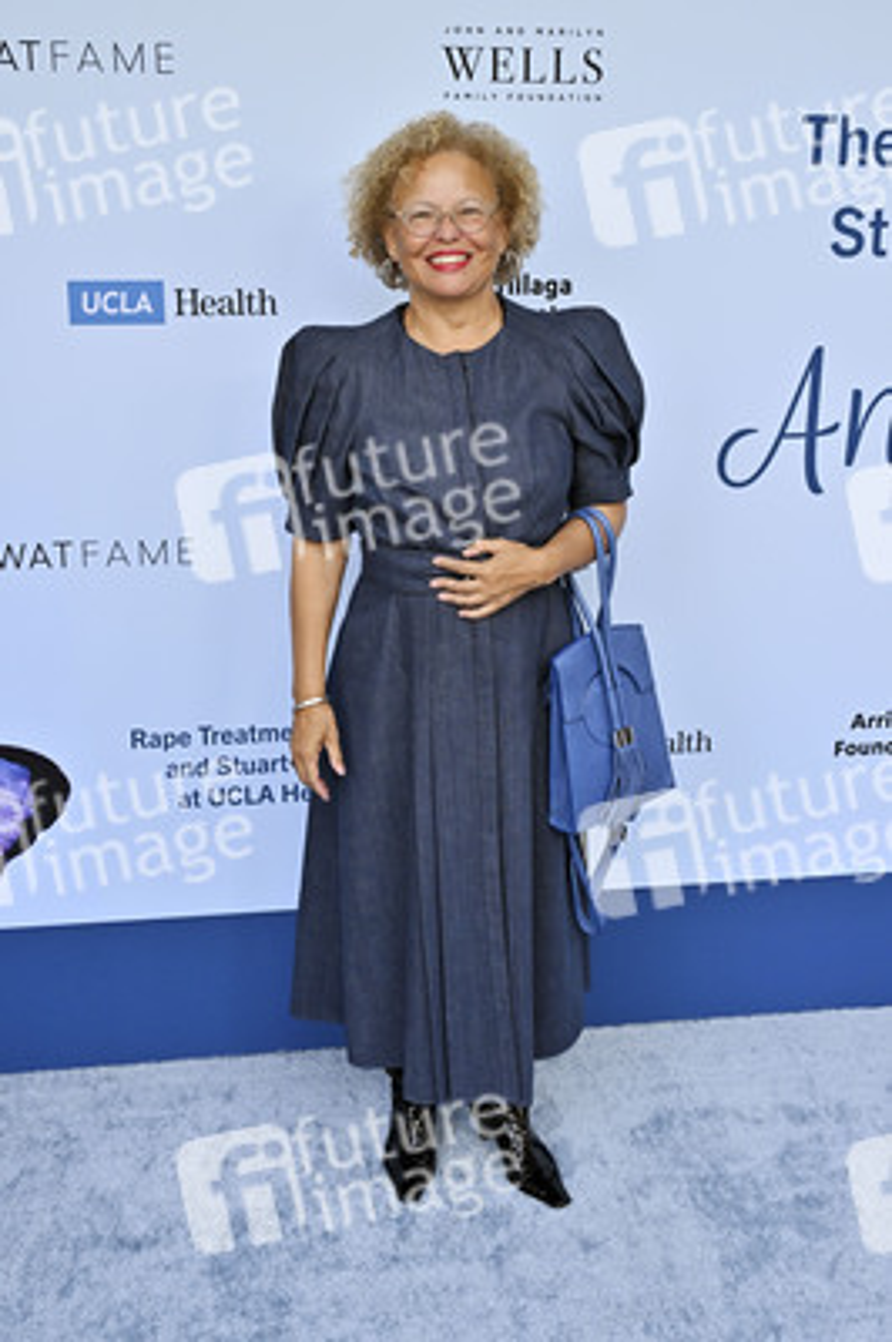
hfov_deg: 37.8
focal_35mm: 35
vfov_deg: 54.5
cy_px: 671
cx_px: 446
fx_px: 1303
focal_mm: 35
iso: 640
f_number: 6.3
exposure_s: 1/320
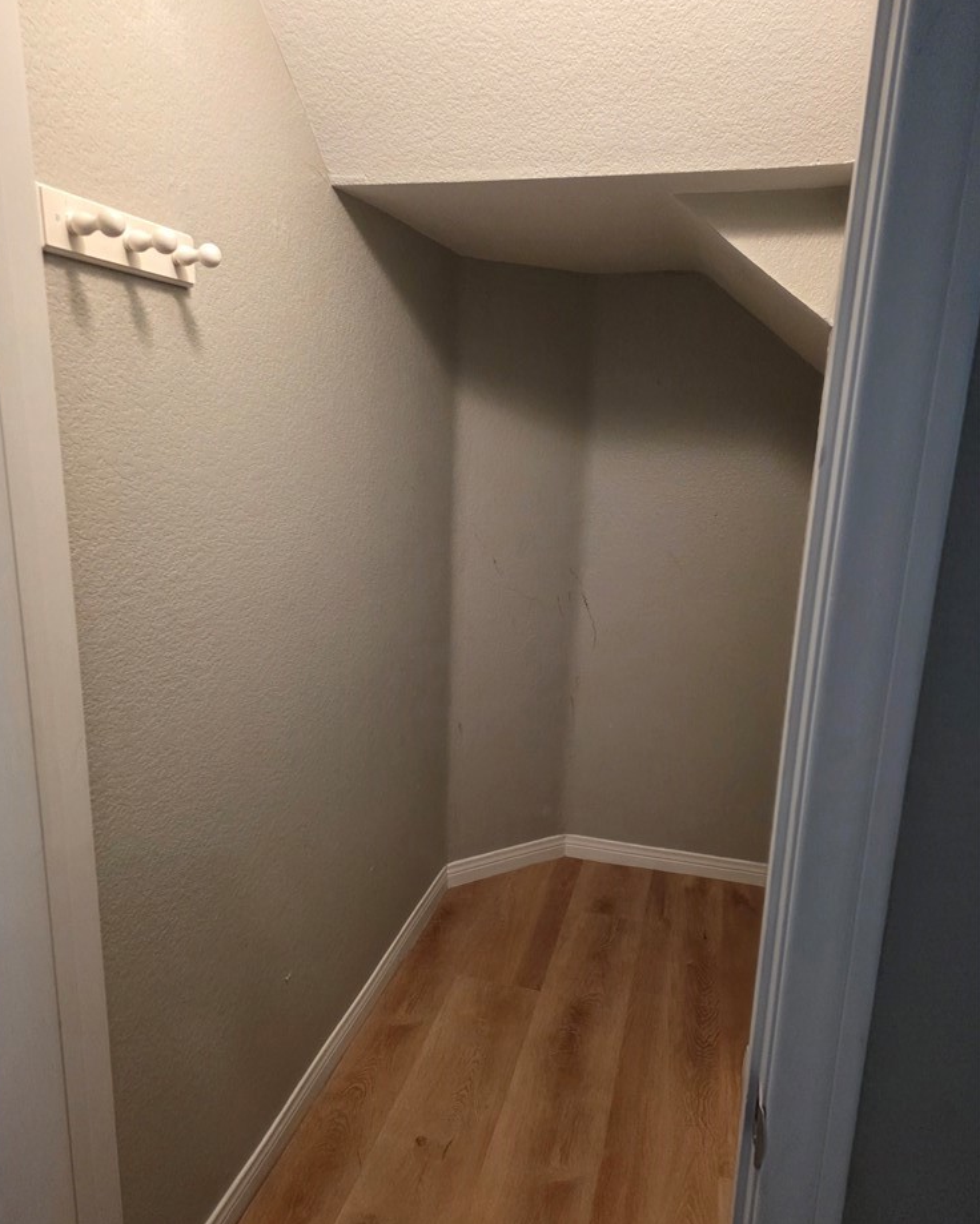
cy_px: 643
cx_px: 473
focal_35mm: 25
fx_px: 906
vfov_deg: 68.1
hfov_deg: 56.8
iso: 640
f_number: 1.7
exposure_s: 1/120
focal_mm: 6.25
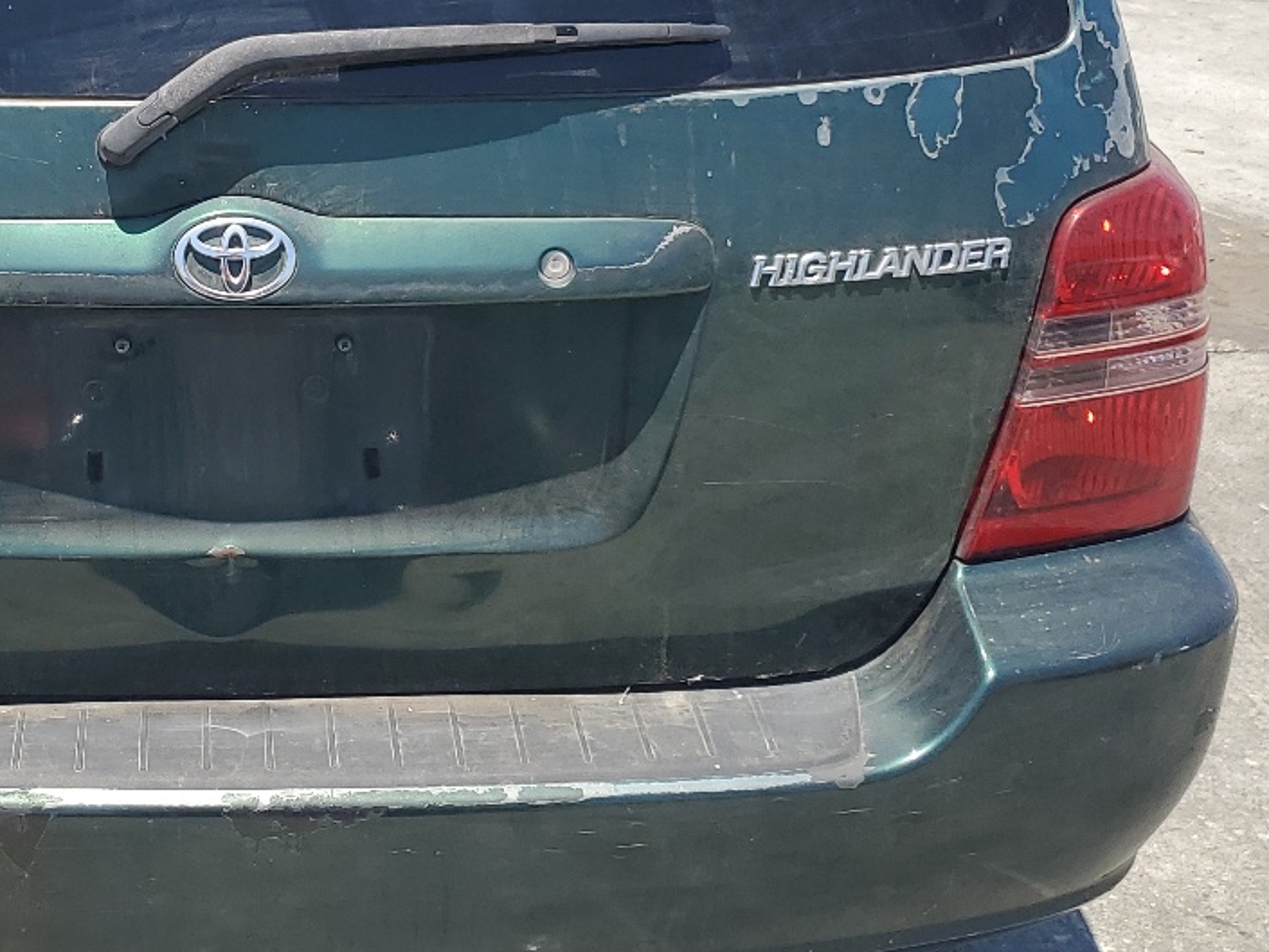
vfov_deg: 24.5
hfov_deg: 31.7
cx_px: 232
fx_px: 2163
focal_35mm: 59
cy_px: 234
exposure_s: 1/2000
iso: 50
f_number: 1.5
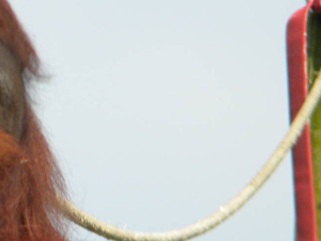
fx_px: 9438
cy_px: 156
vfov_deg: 1.5
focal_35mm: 1018
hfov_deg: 1.9
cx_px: -45
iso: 80
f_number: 5.4
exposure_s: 1/295
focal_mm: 75
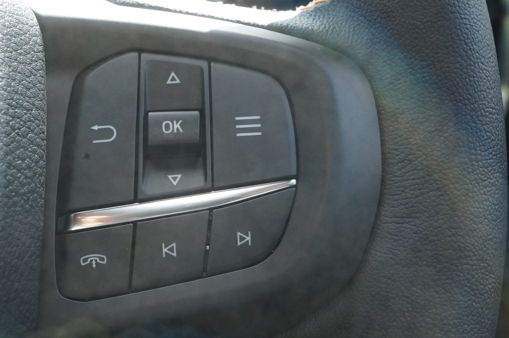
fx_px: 947
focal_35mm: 67
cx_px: 146
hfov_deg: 29.8
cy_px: 207
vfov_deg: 20.2
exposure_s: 1/160
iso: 800
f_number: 8
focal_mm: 30
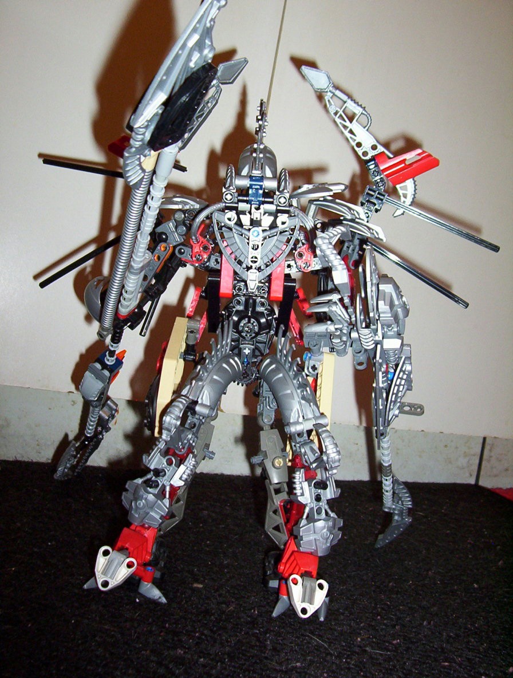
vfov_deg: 43.7
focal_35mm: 43
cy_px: 339
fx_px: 845
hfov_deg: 33.8
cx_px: 256
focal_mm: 5.77
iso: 140
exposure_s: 1/60
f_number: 2.73
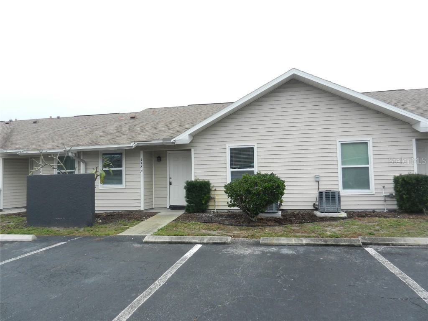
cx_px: 214
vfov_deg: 54.9
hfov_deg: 69.4
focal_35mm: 25
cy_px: 160
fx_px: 309
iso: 160
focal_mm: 4.5
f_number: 3.5
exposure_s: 1/640
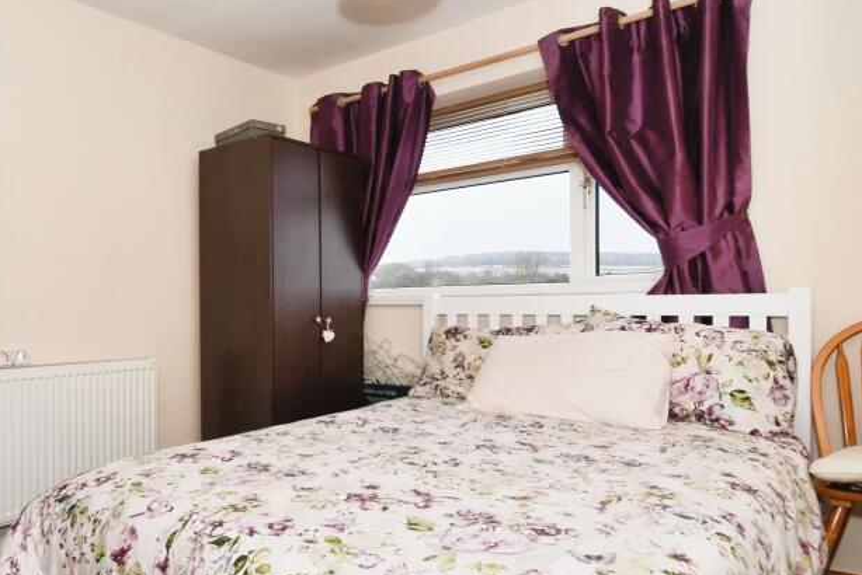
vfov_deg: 51.2
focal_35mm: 25
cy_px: 318
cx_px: 279
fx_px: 599
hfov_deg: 69.2
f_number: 8
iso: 400
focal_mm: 10
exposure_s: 1/60
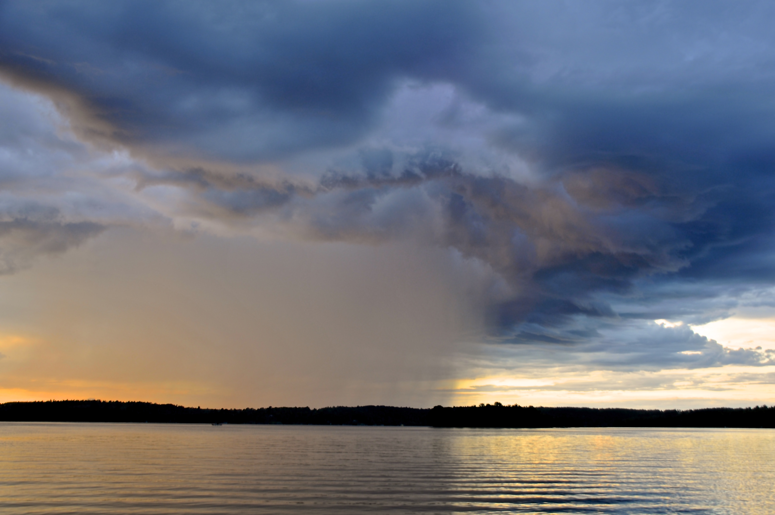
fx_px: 742
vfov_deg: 38.3
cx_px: 388
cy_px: 258
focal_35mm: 34
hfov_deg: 55.2
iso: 200
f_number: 3.5
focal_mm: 23
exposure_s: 1/50
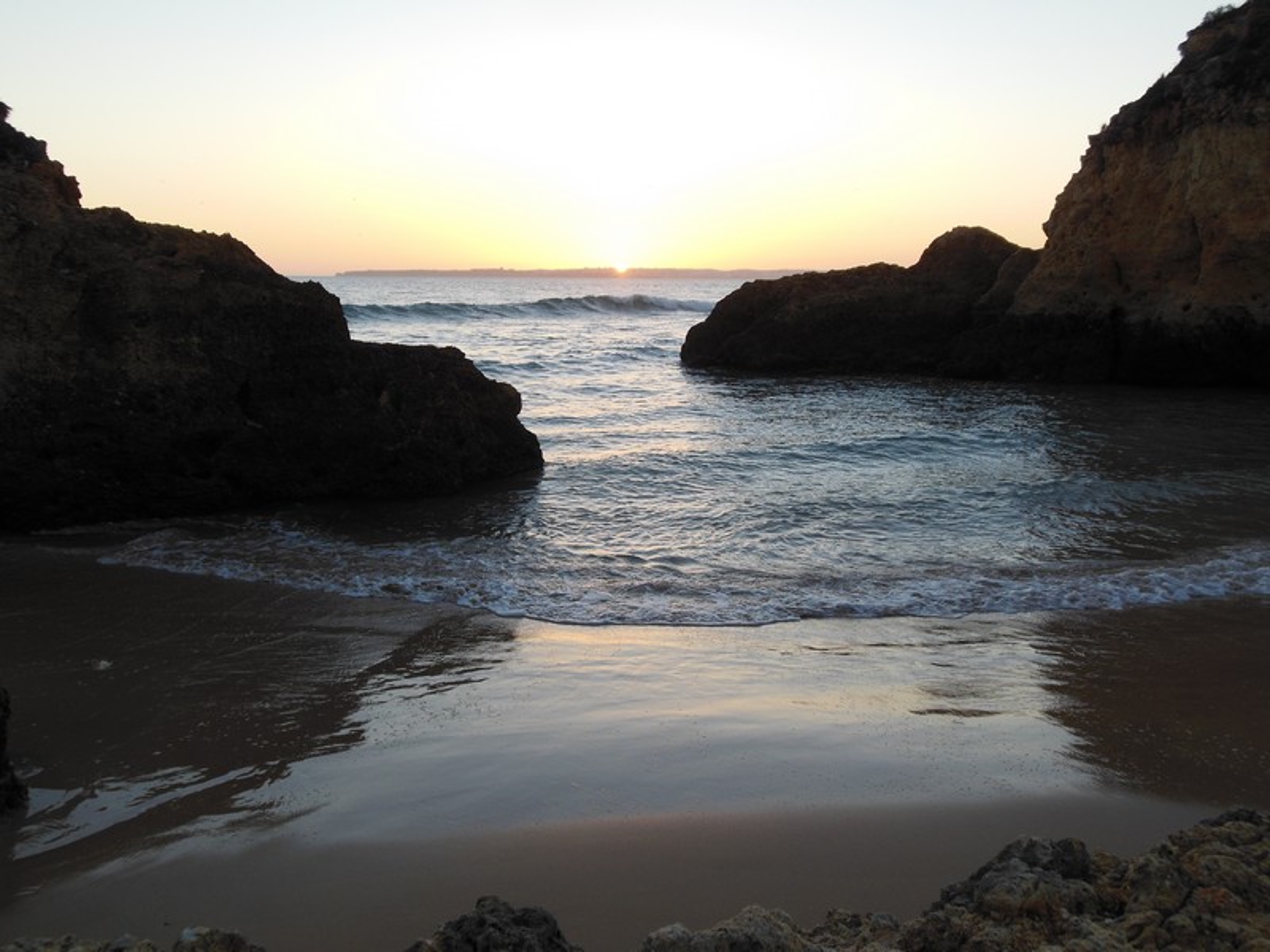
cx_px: 635
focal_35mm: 33
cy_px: 476
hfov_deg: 55.4
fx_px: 1211
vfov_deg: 42.9
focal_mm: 6
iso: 125
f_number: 3.5
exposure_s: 1/160
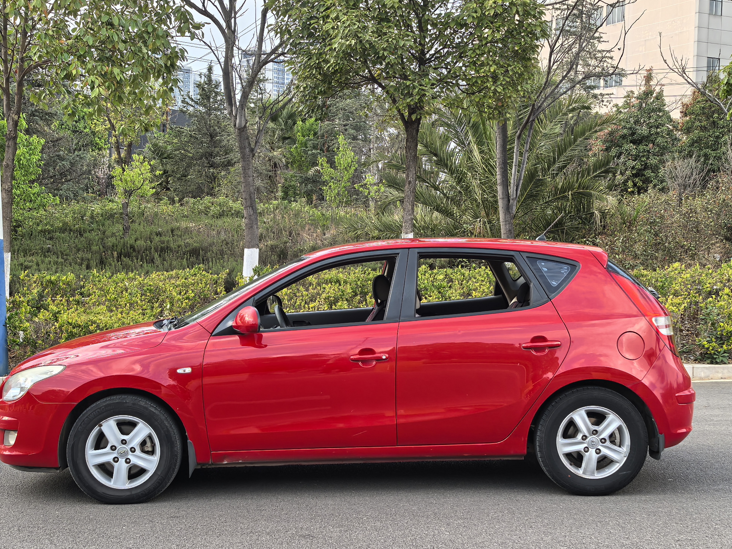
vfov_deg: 28.0
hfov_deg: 36.8
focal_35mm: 52
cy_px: 275
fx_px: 1100
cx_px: 346
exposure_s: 1/413
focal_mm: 6.98
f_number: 2
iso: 50
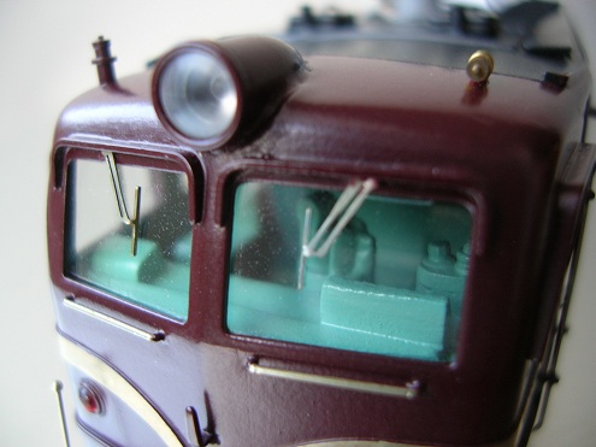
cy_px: 224
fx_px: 602
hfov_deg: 52.6
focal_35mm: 35
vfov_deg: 40.7
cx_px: 298
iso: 50
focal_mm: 5.8
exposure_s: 1/13.8
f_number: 2.8
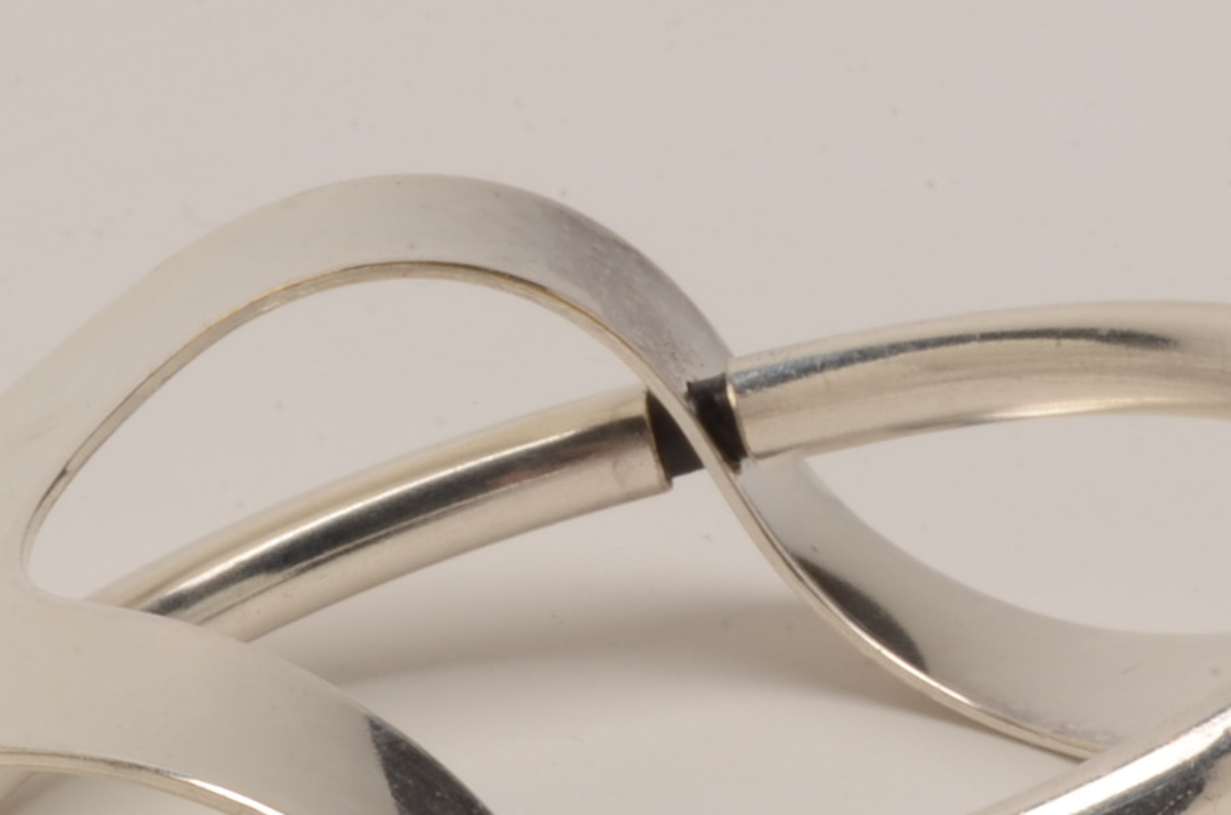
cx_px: 732
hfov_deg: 9.2
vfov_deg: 6.1
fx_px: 7689
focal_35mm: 225
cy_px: 788
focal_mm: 55
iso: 100
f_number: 32
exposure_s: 1/125
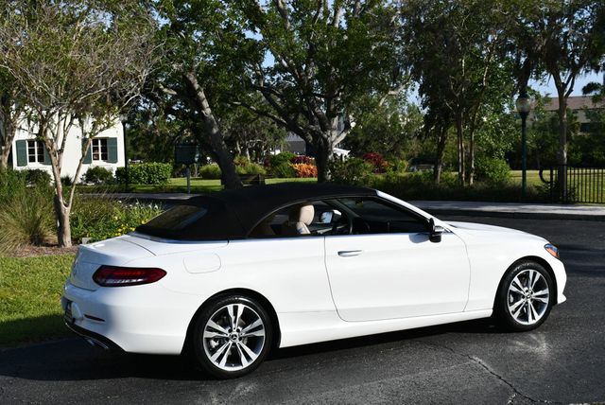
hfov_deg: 39.6
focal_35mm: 50
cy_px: 202
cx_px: 302
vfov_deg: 27.0
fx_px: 841
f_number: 9
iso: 100
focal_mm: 25
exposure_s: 1/320
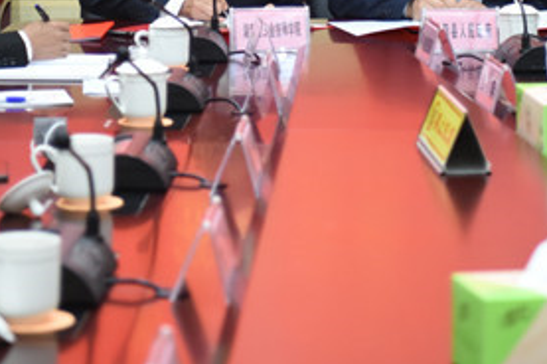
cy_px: -136
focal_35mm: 162
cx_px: 290
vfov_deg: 8.3
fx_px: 2459
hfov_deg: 12.7
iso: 2000
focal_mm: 56
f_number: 2.8
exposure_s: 1/200
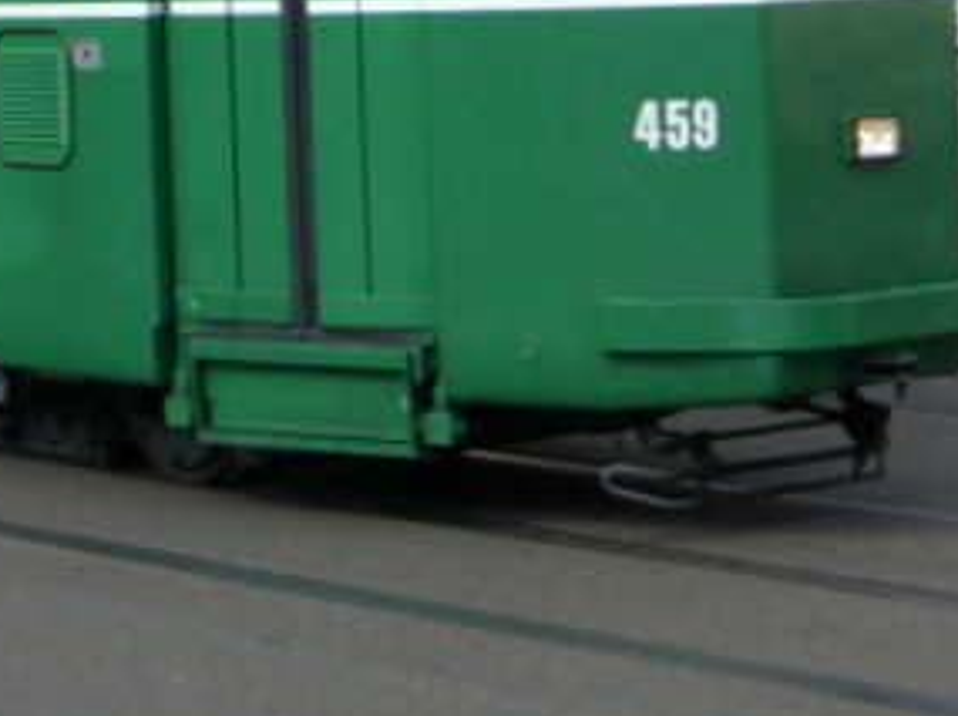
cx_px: -145
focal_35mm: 123
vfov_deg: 11.7
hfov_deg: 15.5
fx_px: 3400
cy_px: -182
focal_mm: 6.1
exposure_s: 1/400
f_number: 3.7
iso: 100
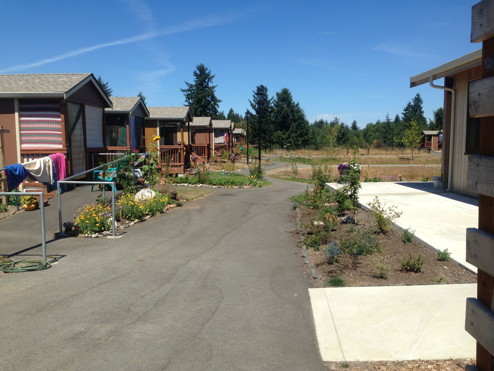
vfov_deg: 42.9
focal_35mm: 33
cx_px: 247
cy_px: 186
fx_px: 471
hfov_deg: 55.4
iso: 50
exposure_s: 1/1808
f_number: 2.4
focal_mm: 4.12
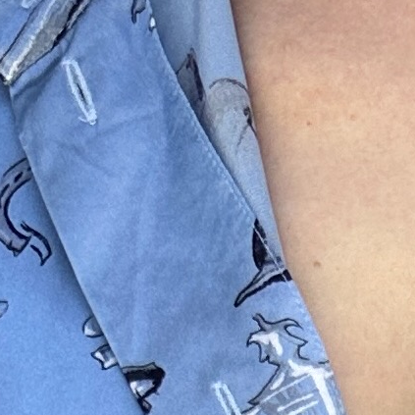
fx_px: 2509
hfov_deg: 9.3
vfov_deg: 7.8
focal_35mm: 185
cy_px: 1369
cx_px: 537
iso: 80
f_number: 1.78
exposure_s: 1/393
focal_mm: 6.86
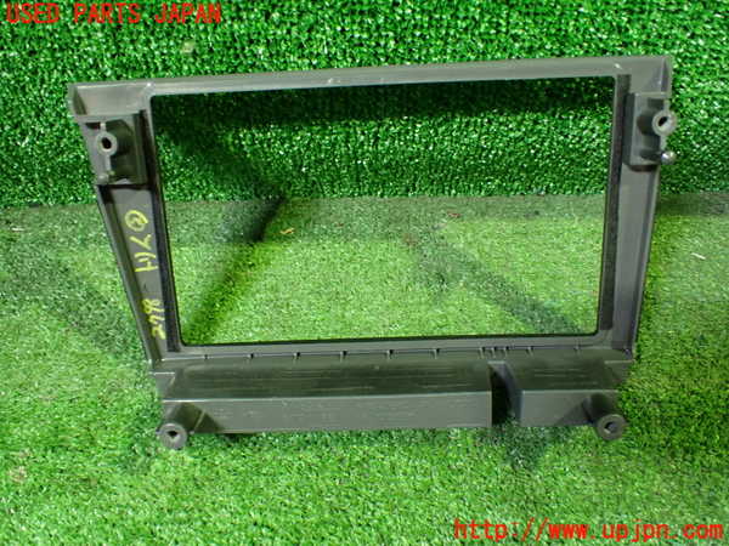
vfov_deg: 46.8
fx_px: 632
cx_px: 364
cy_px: 273
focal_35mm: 30
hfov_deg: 60.0
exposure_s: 1/30
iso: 800
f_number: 2.3
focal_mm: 5.4
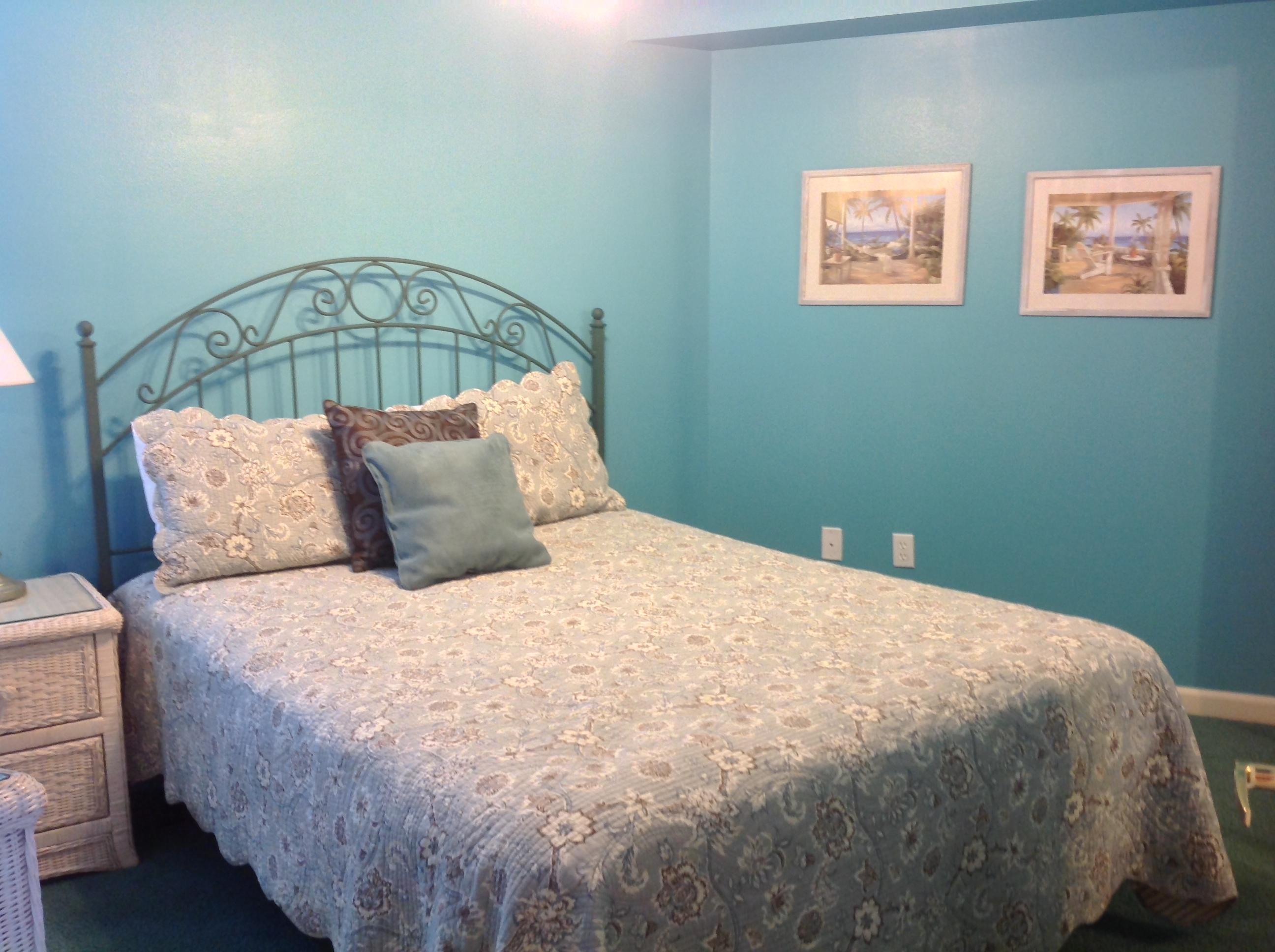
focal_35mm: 35
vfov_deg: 40.6
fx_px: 1287
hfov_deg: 52.7
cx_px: 638
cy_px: 476
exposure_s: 1/15
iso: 80
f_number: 2.4
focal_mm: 4.28
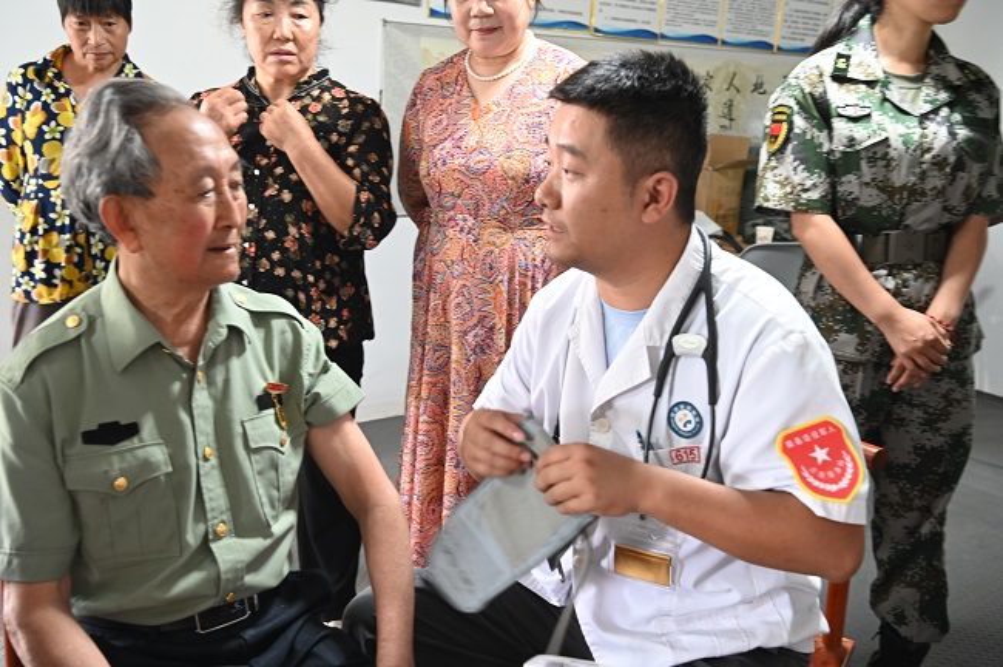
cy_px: 334
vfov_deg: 36.8
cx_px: 502
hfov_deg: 53.2
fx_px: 1002
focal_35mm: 36
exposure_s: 1/40
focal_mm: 36
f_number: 4.5
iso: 2200
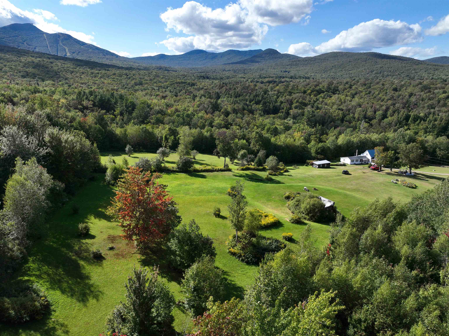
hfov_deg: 71.6
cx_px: 224
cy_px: 168
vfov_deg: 56.8
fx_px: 311
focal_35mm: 24
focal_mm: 12.29
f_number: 2.8
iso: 170
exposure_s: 1/2500
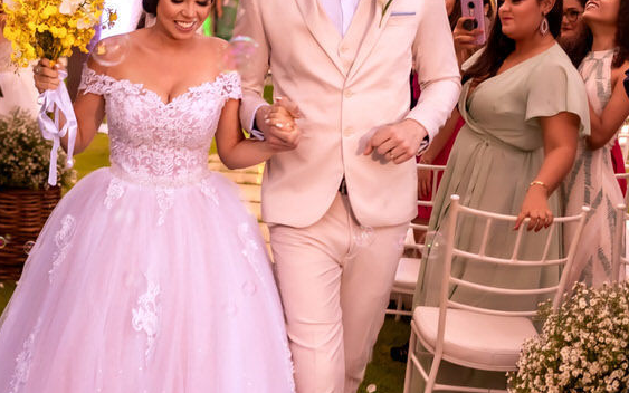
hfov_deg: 26.8
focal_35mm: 76
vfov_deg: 17.1
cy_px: 236
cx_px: 156
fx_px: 1303
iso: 2500
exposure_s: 1/200
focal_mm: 35
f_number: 2.8
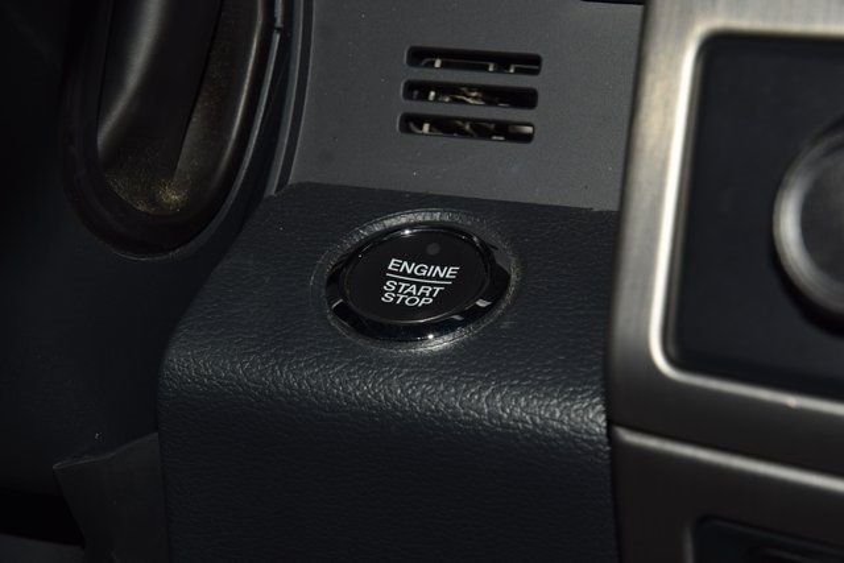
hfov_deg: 19.5
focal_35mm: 105
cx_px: 422
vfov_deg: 13.0
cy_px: 282
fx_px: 2462
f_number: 8
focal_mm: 70
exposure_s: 1/125
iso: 100
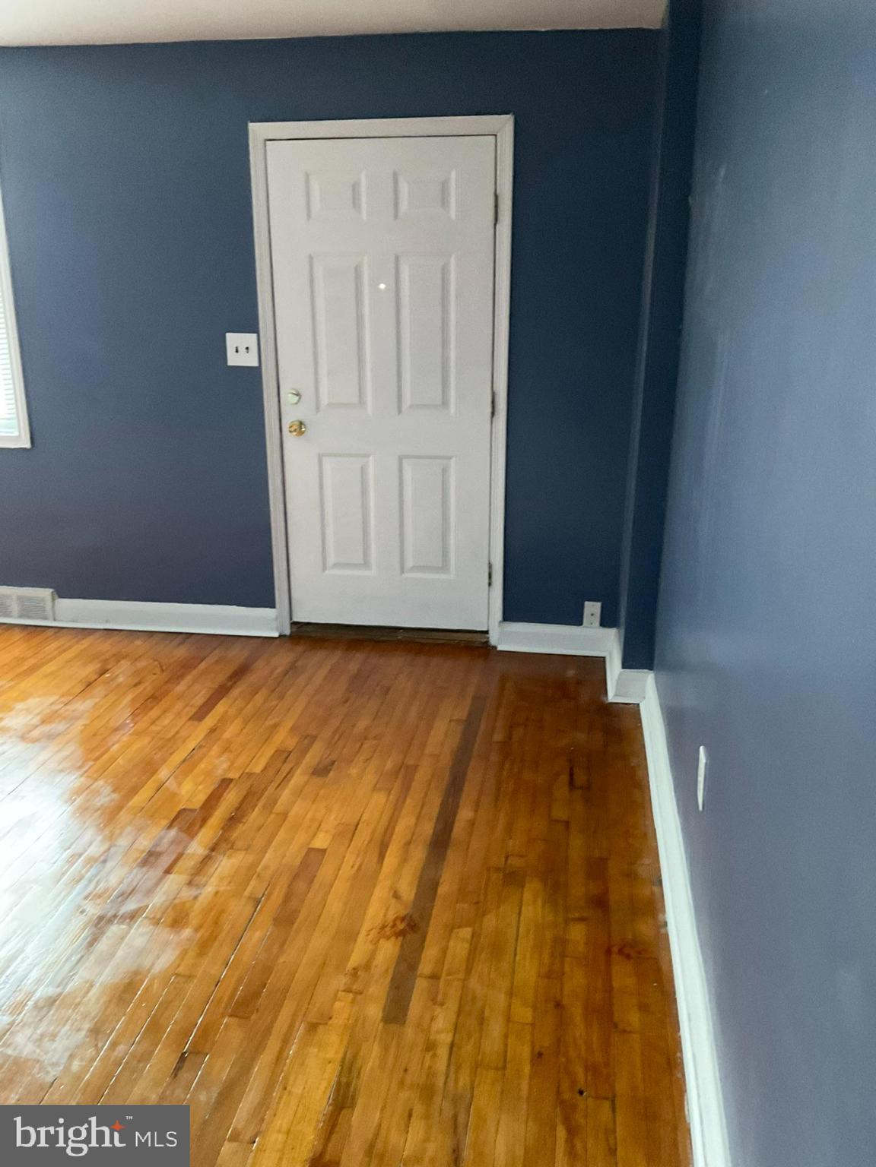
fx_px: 979
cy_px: 584
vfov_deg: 61.7
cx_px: 438
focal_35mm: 29
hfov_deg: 48.2
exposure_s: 1/30
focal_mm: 3
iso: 400
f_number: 1.8
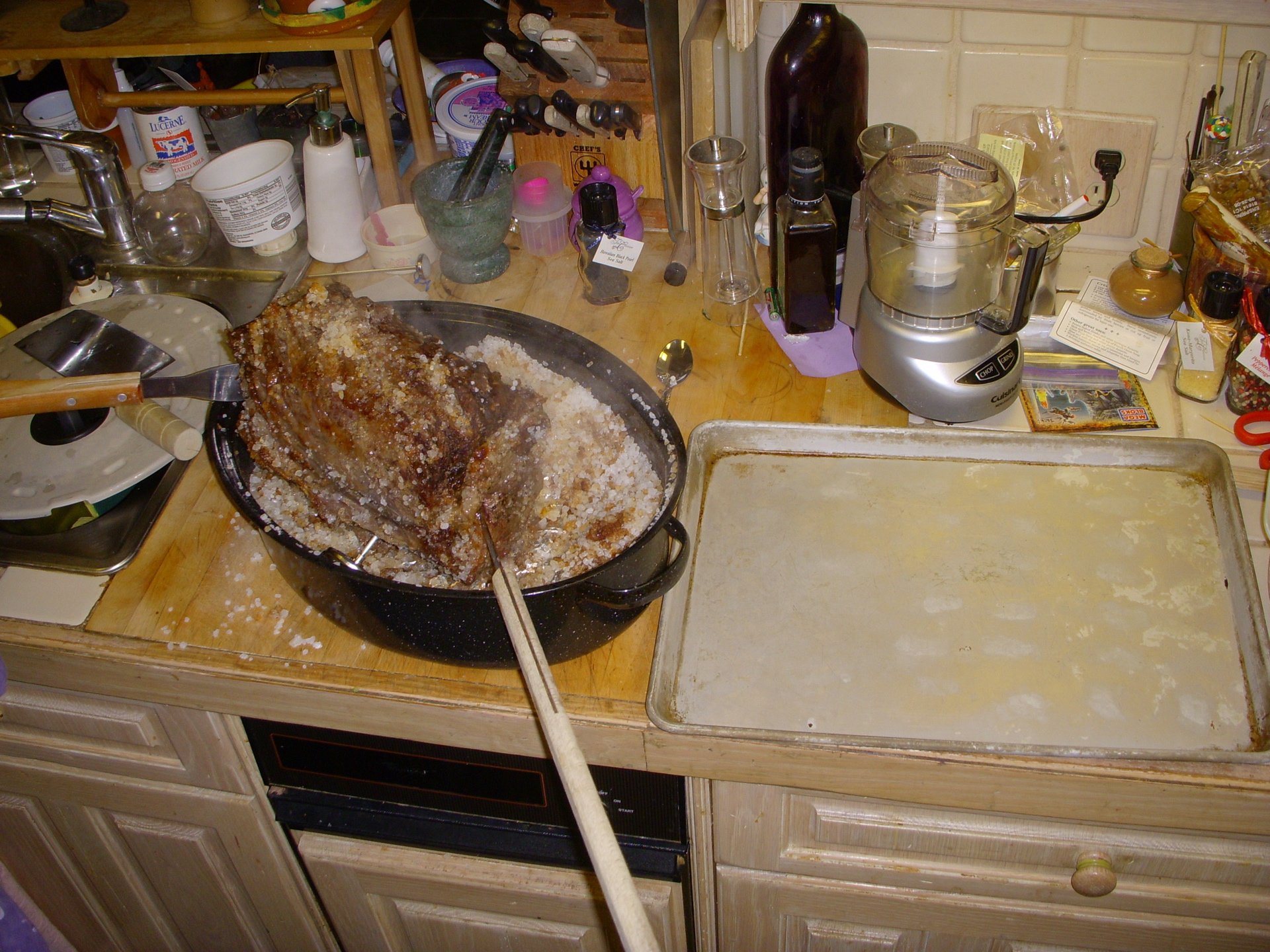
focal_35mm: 38
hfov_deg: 49.0
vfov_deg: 37.7
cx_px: 635
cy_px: 476
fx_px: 1394
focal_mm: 6.3
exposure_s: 1/30
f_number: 3.3
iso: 100
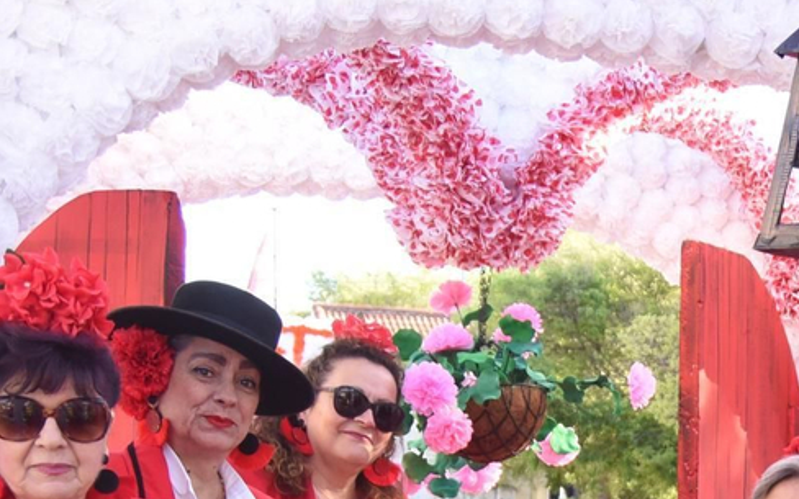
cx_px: 1099
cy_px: 782
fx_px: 2112
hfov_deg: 19.4
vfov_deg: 12.7
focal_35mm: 97
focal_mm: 29
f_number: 8
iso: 640
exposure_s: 1/160
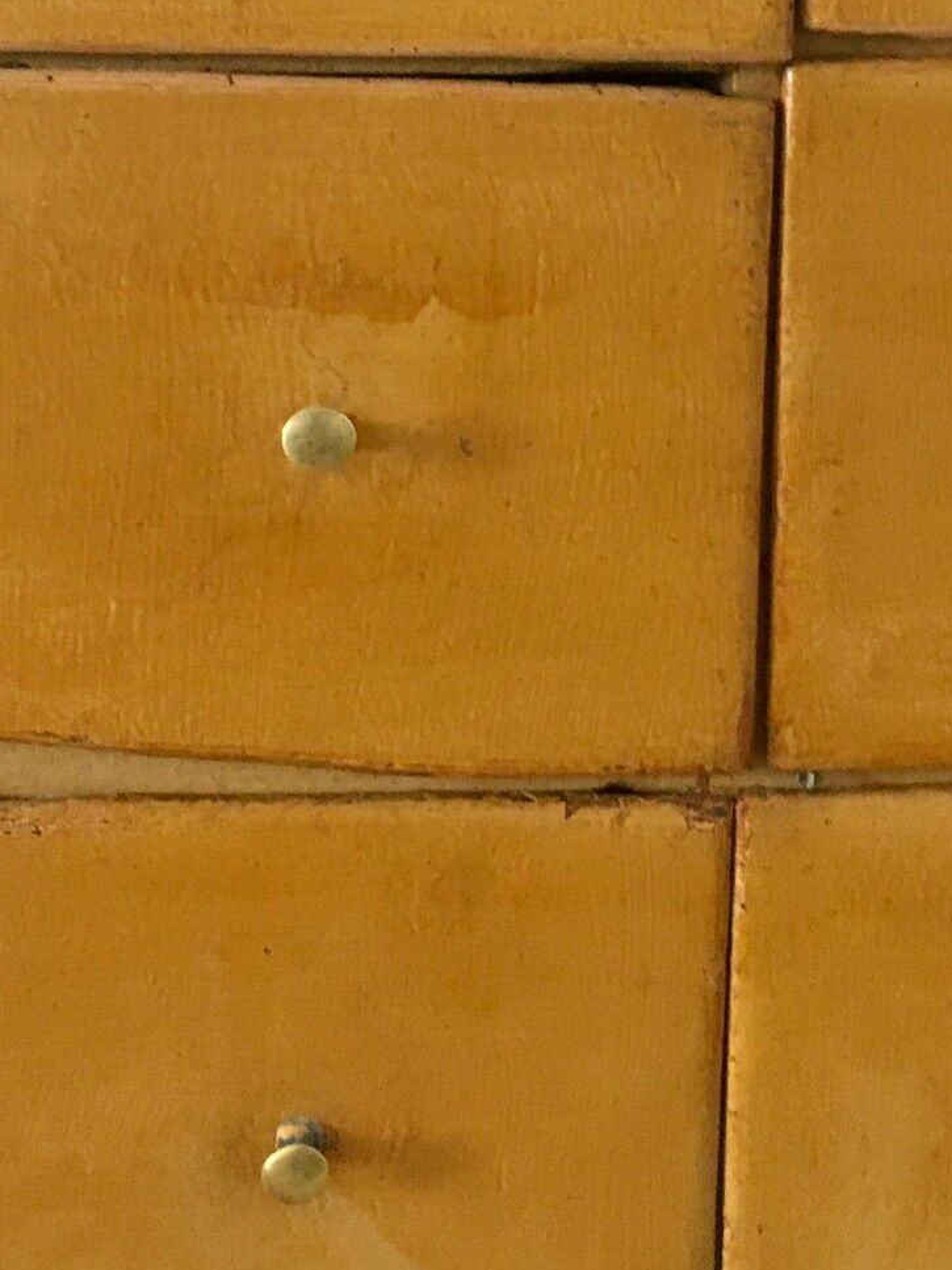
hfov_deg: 24.4
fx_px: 2201
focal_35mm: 60
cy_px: 313
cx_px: 386
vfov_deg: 31.6
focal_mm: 4.15
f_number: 2.2
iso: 200
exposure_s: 1/25
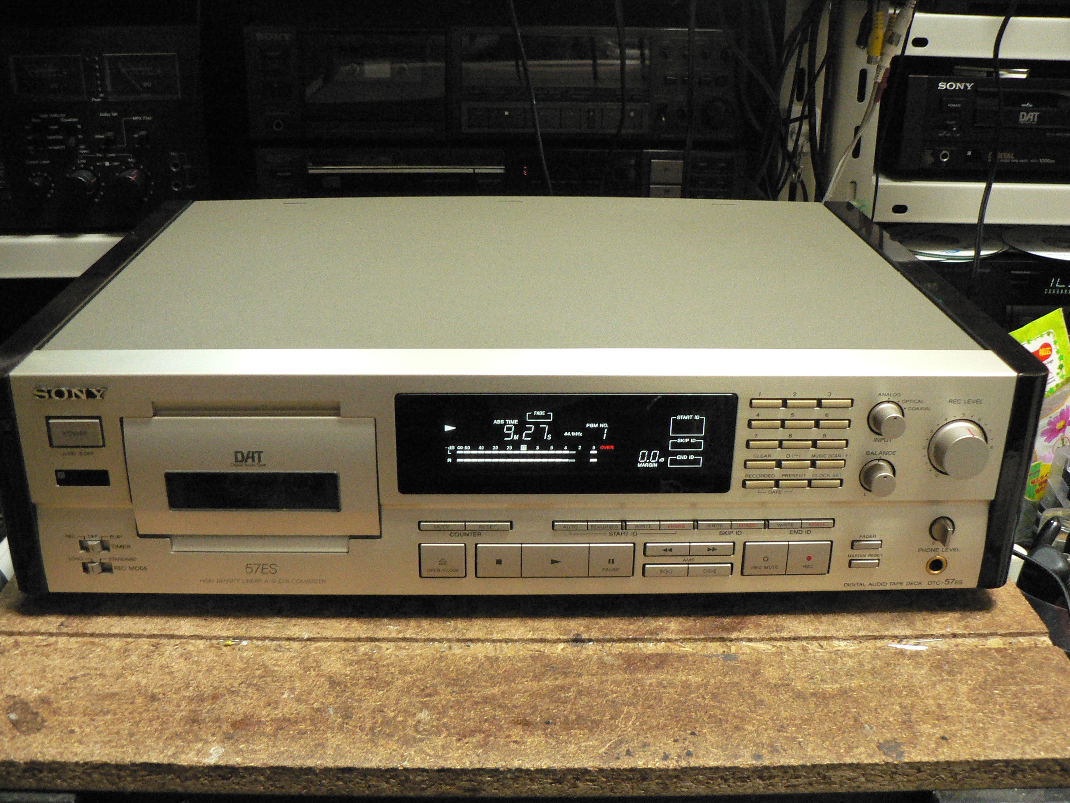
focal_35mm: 36
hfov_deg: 51.4
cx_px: 535
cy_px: 402
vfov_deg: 39.7
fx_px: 1113
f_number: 2.8
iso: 400
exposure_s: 1/20
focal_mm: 6
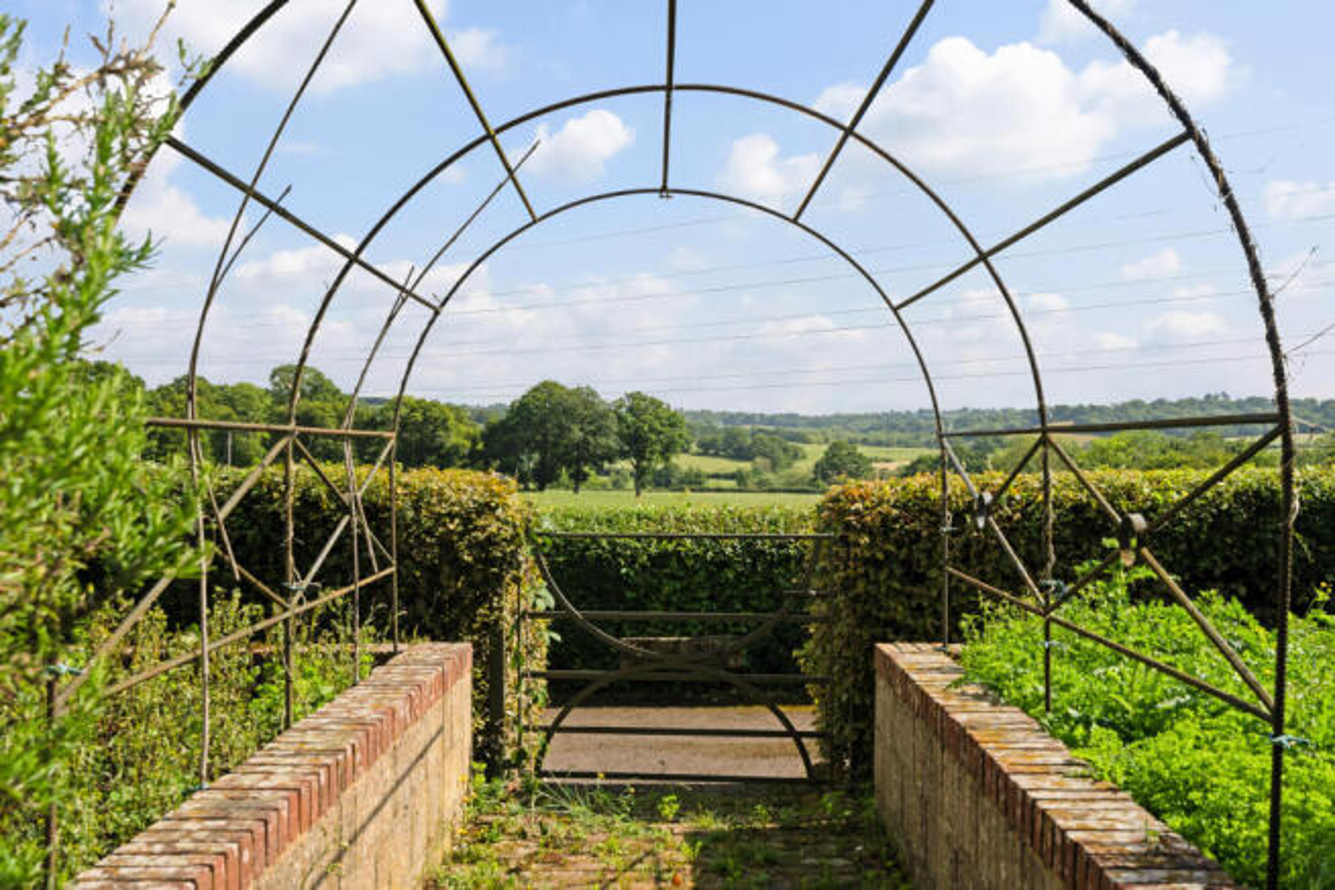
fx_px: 1298
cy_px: 445
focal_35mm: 35
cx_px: 668
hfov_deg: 54.4
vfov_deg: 37.9
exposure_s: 1/800
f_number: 10
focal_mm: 35
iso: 400
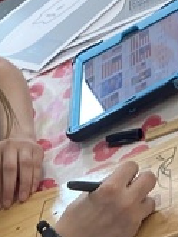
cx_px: 13
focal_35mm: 161
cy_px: 417
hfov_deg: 9.2
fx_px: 1102
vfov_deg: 11.4
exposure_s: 1/120
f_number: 1.8
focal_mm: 4.25
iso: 100
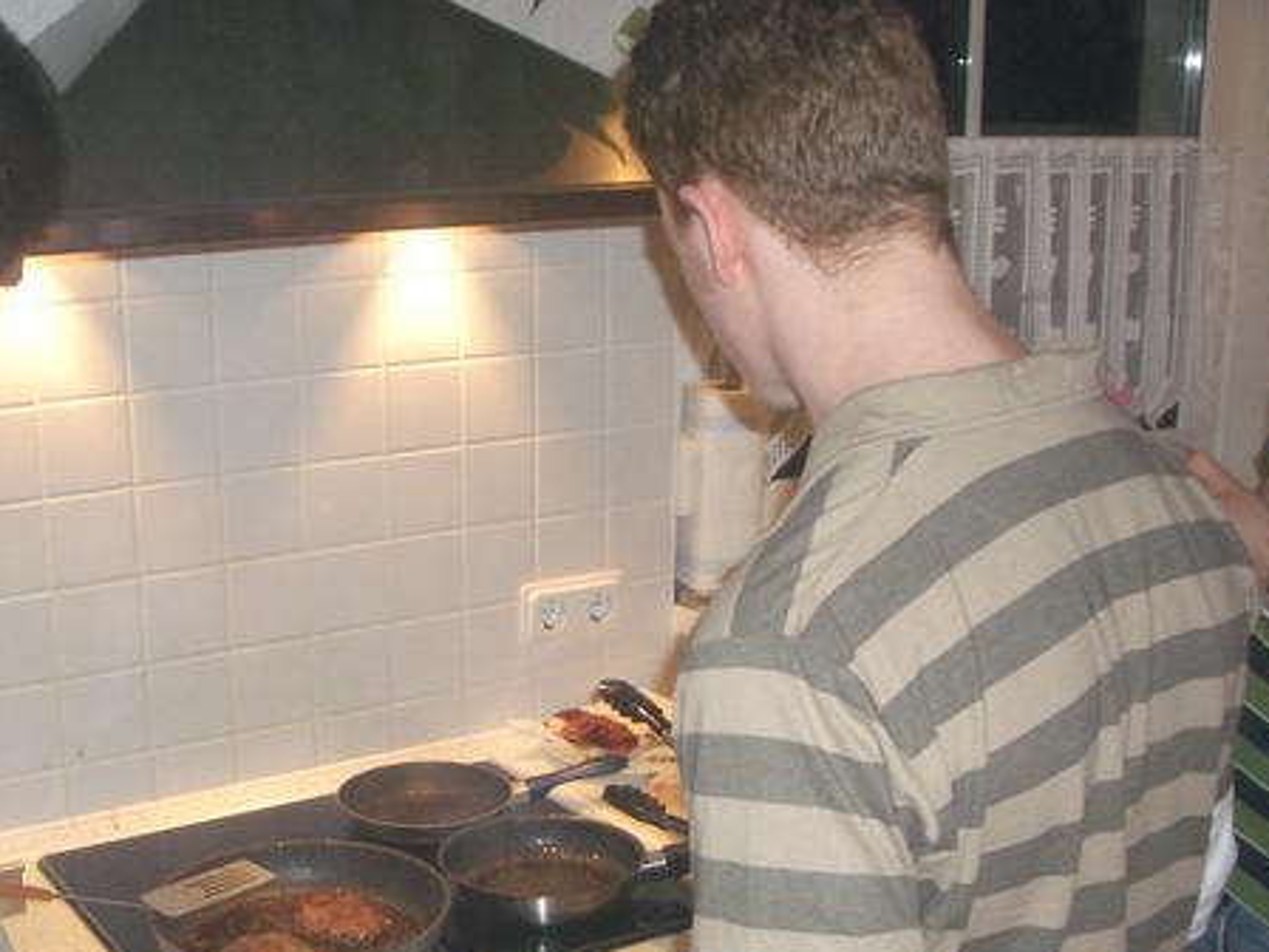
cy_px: 677
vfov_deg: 28.8
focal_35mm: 50
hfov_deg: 38.0
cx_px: 496
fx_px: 1833
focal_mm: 5.8
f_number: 2.6
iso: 100
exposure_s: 1/60
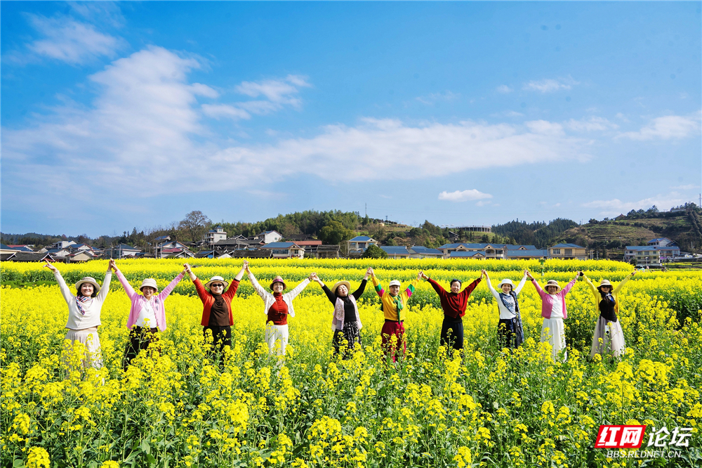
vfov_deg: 46.4
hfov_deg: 65.5
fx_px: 546
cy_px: 234
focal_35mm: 28
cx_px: 351
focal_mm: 28
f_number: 13
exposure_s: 1/200
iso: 160
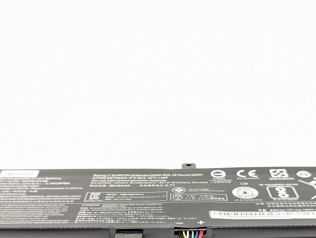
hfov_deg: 43.6
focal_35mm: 43
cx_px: 187
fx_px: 393
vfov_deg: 32.5
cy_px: 198
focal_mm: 6.81
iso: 194
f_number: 1.85
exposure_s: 1/90
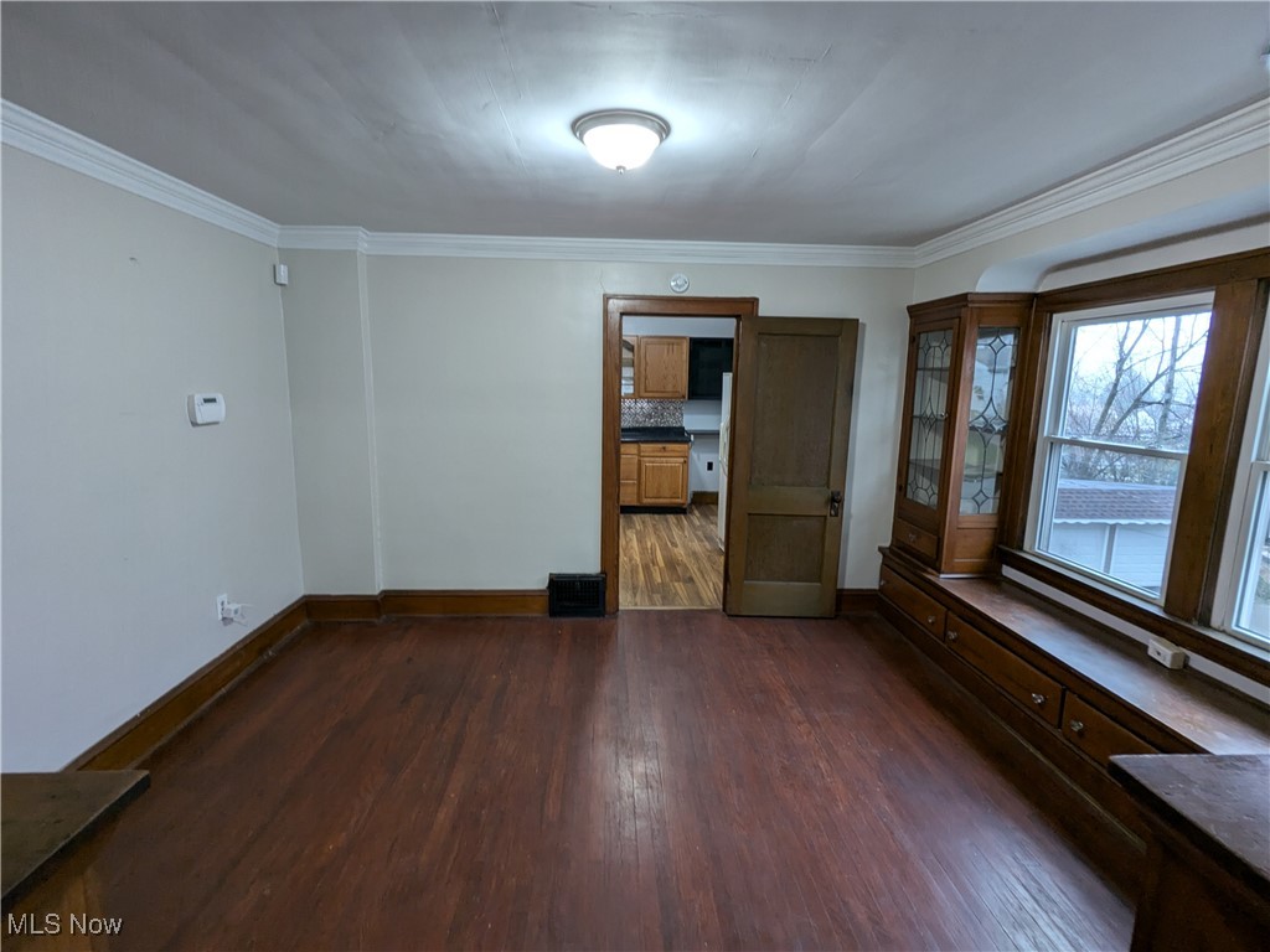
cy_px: 476
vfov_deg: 78.1
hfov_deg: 94.5
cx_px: 635
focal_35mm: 16
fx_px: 587
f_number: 2.2
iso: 96
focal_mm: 2.35
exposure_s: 1/30
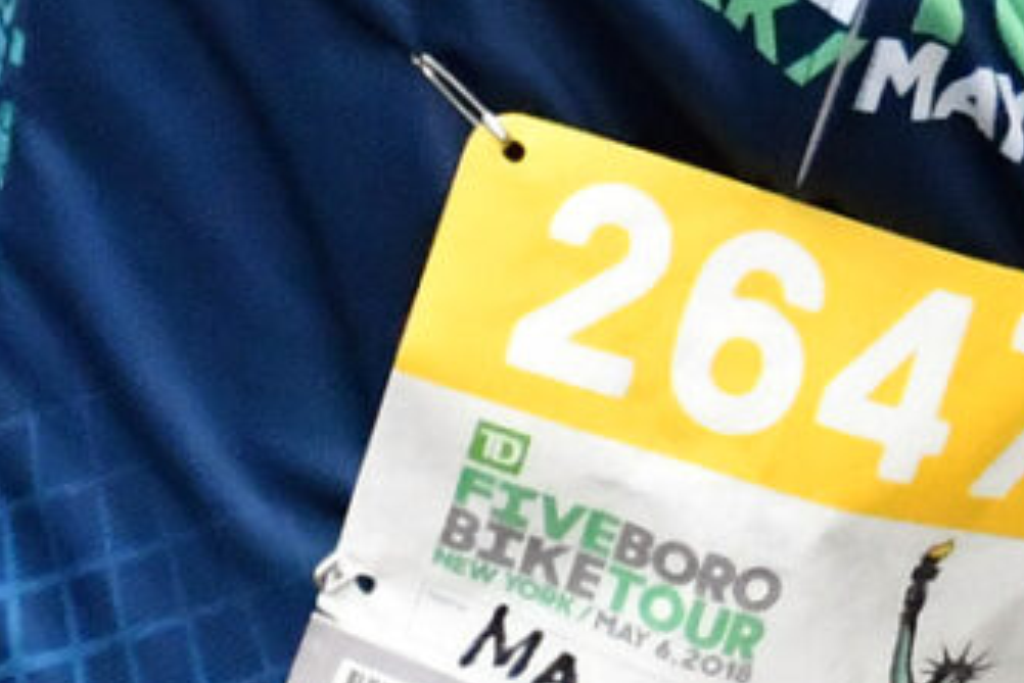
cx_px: 457
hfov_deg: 2.6
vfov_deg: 1.7
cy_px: -1239
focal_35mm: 804
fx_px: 22878
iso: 4000
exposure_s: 1/640
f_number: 11
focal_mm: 70
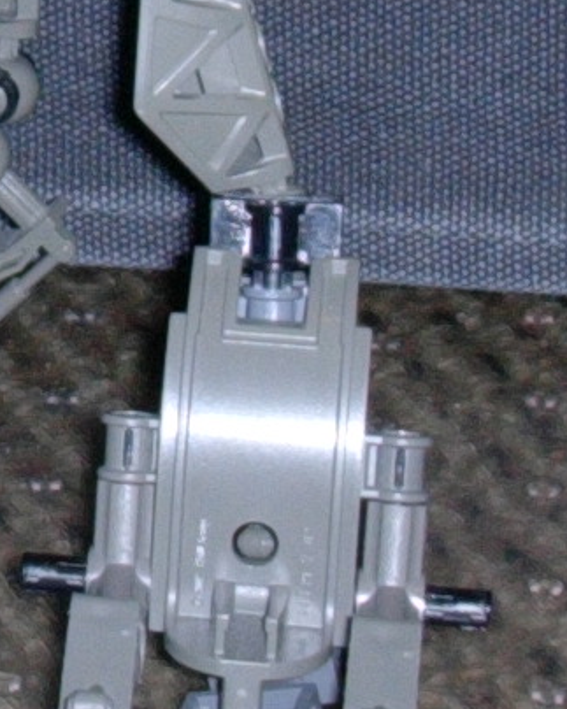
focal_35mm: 219
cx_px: -269
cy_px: -253
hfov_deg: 7.0
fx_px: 4596
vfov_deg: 8.7
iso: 70
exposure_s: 1/64
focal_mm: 6.7
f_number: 2.9
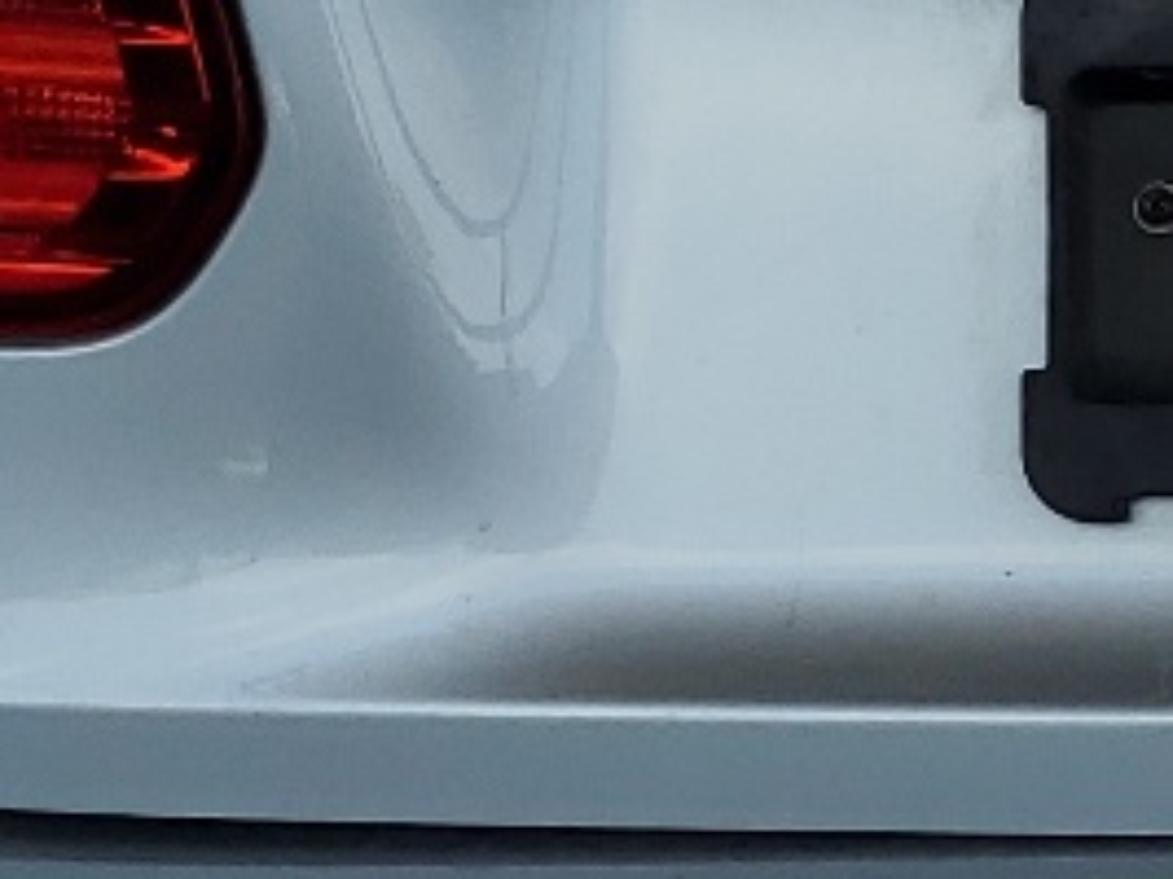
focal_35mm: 156
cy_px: 457
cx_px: 1494
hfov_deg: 12.3
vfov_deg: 9.5
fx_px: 5284
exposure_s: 1/1667
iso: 50
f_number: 1.5
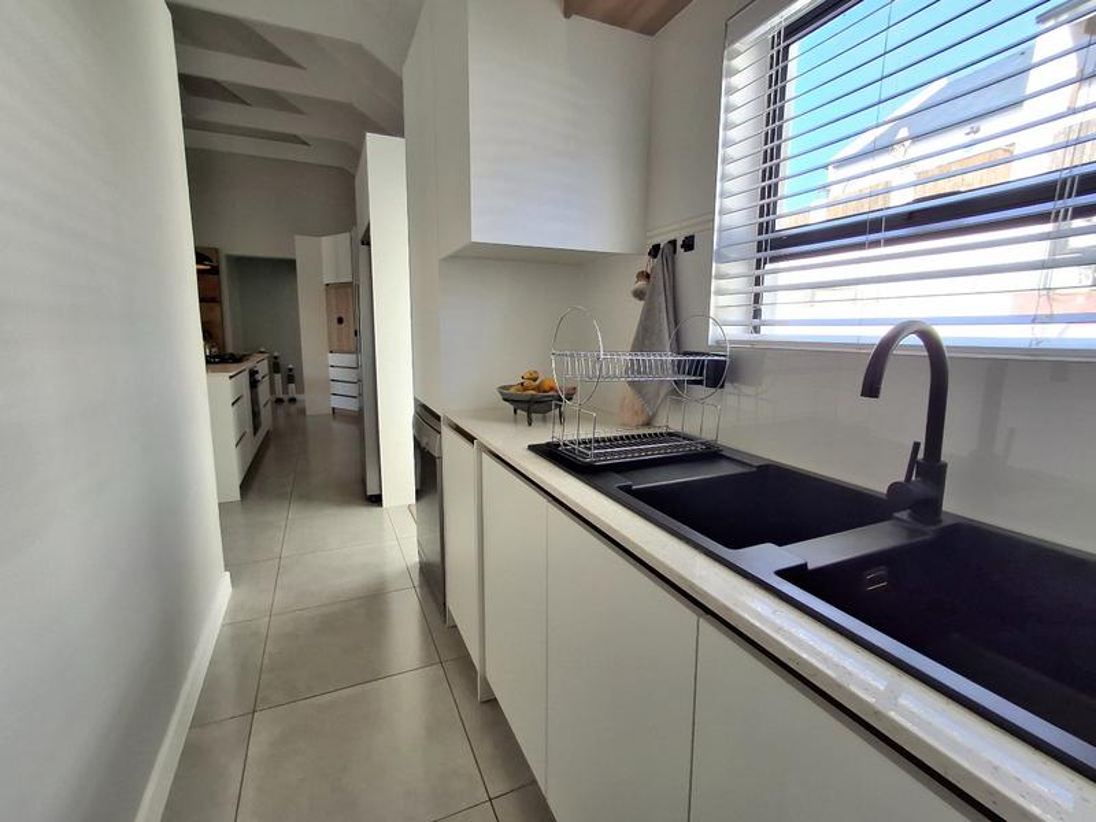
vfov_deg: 78.1
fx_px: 507
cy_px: 411
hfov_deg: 94.5
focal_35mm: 16
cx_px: 548
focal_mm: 1.64
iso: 40
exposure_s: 1/213
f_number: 2.2
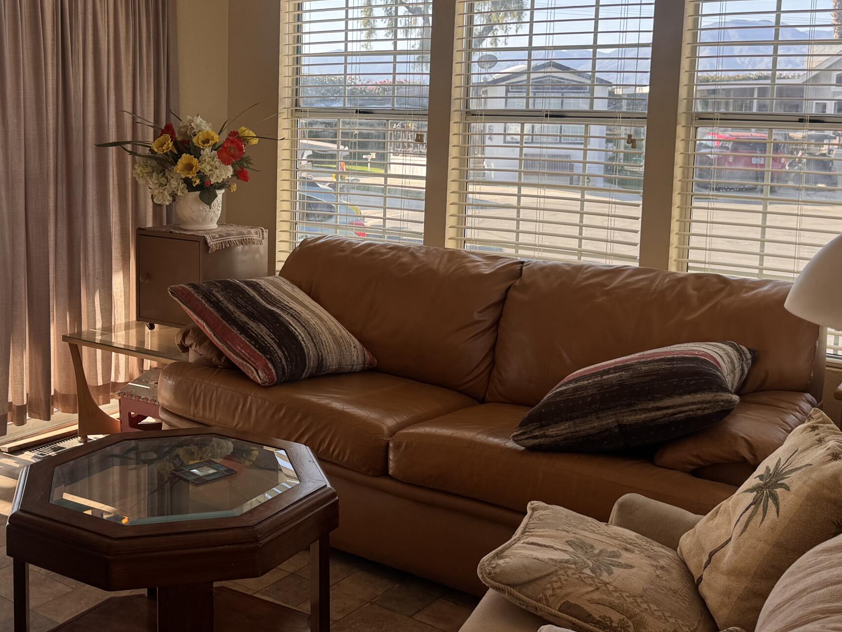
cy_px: 215
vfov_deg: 34.1
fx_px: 1022
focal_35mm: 42
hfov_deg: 44.5
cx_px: 333
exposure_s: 1/639
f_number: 1.78
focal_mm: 6.76
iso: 80
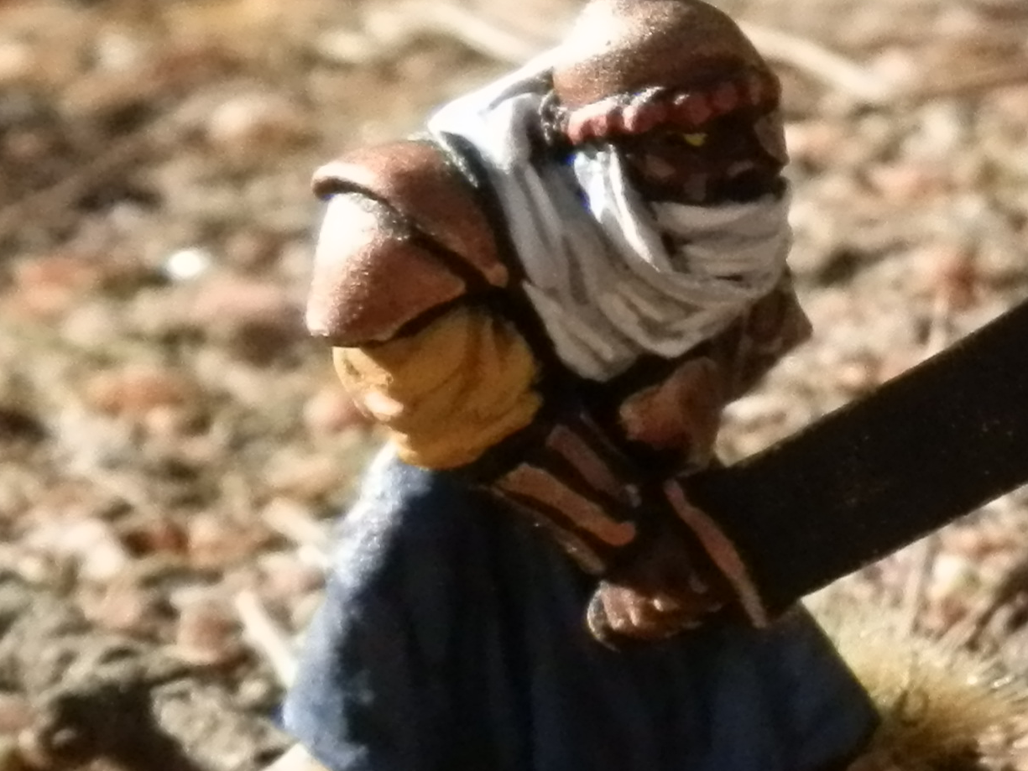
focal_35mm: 98
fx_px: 2911
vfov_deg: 15.1
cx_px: 1748
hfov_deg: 17.1
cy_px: 472
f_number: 9.3
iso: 400
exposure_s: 1/400
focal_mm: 5
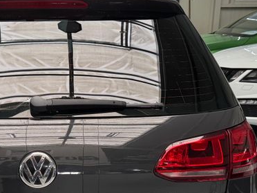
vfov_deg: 22.1
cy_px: 141
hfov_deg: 28.3
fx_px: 490
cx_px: 28
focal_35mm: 66
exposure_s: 1/60
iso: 320
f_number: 1.78
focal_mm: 6.76
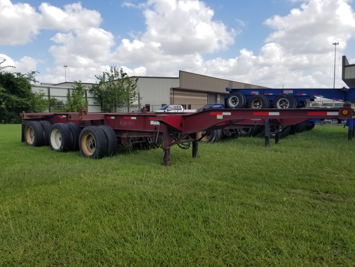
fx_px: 267
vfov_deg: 53.1
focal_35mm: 26
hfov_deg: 67.3
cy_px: 134
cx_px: 178
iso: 50
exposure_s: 1/2184
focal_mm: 4.25
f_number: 1.7
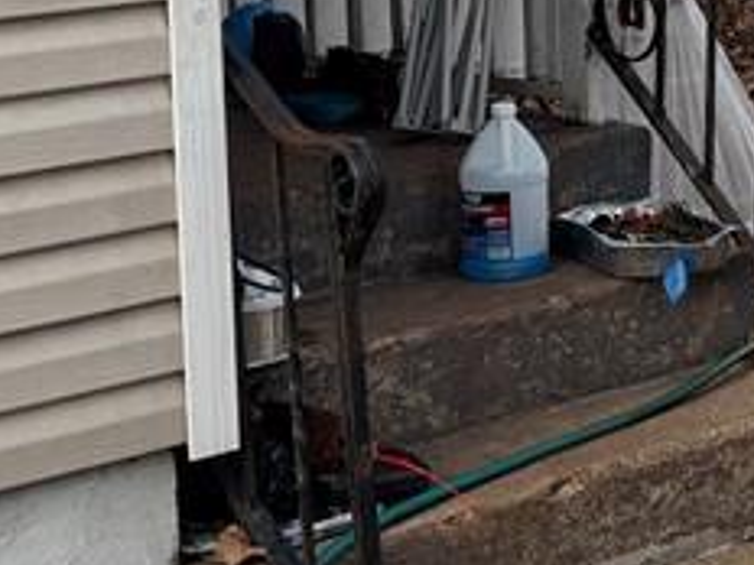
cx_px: 926
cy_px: -182
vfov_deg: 13.4
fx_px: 2309
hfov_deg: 17.6
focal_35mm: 106
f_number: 1.78
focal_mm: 6.76
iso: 80
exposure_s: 1/1311
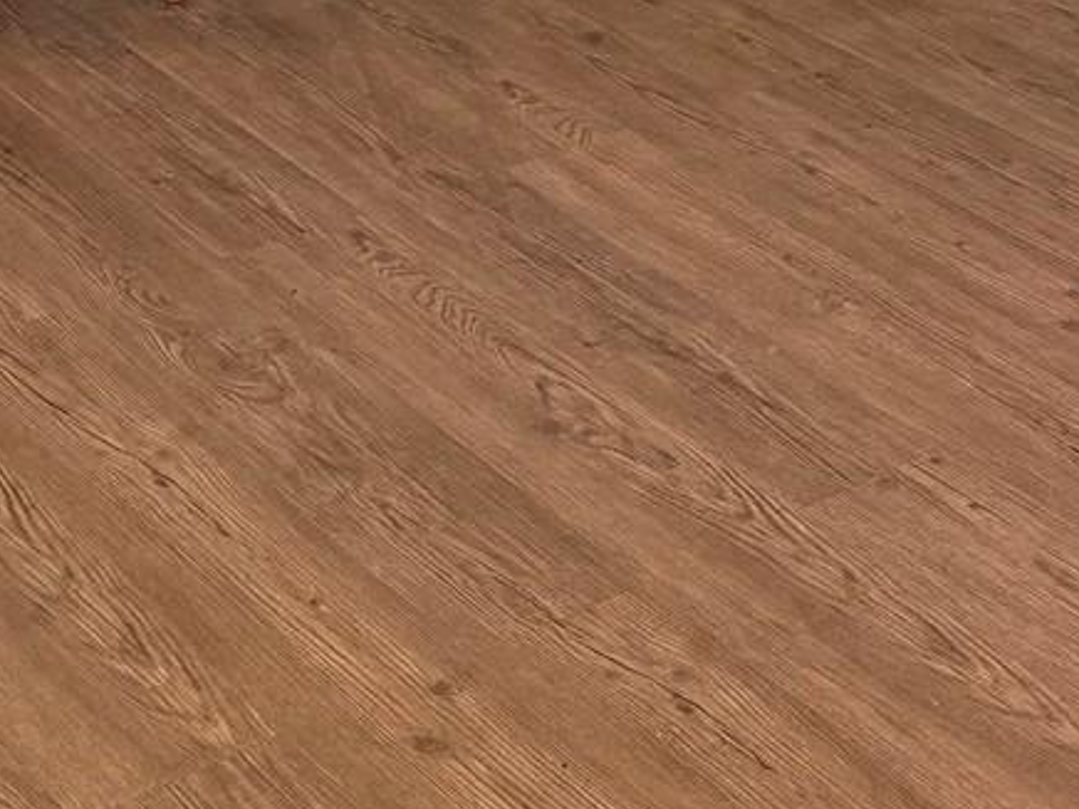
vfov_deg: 14.9
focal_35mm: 88
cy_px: -581
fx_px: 2743
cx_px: 79
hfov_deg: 21.7
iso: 320
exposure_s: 1/60
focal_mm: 6.76
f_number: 1.78
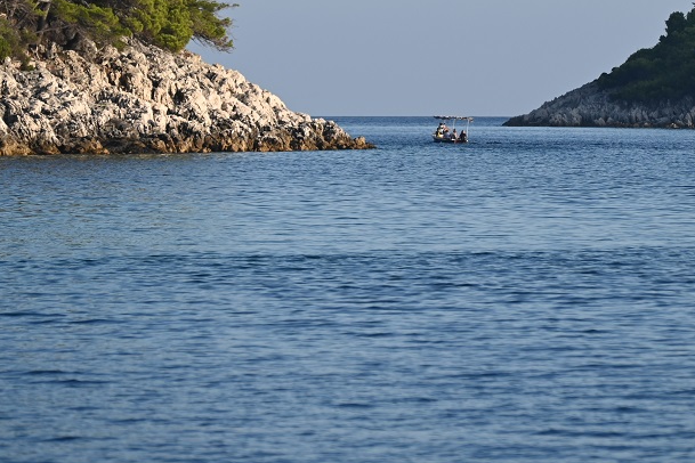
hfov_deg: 5.4
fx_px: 7413
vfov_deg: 3.6
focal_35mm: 384
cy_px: -27
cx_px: 431
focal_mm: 180
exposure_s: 1/1000
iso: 200
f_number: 5.6
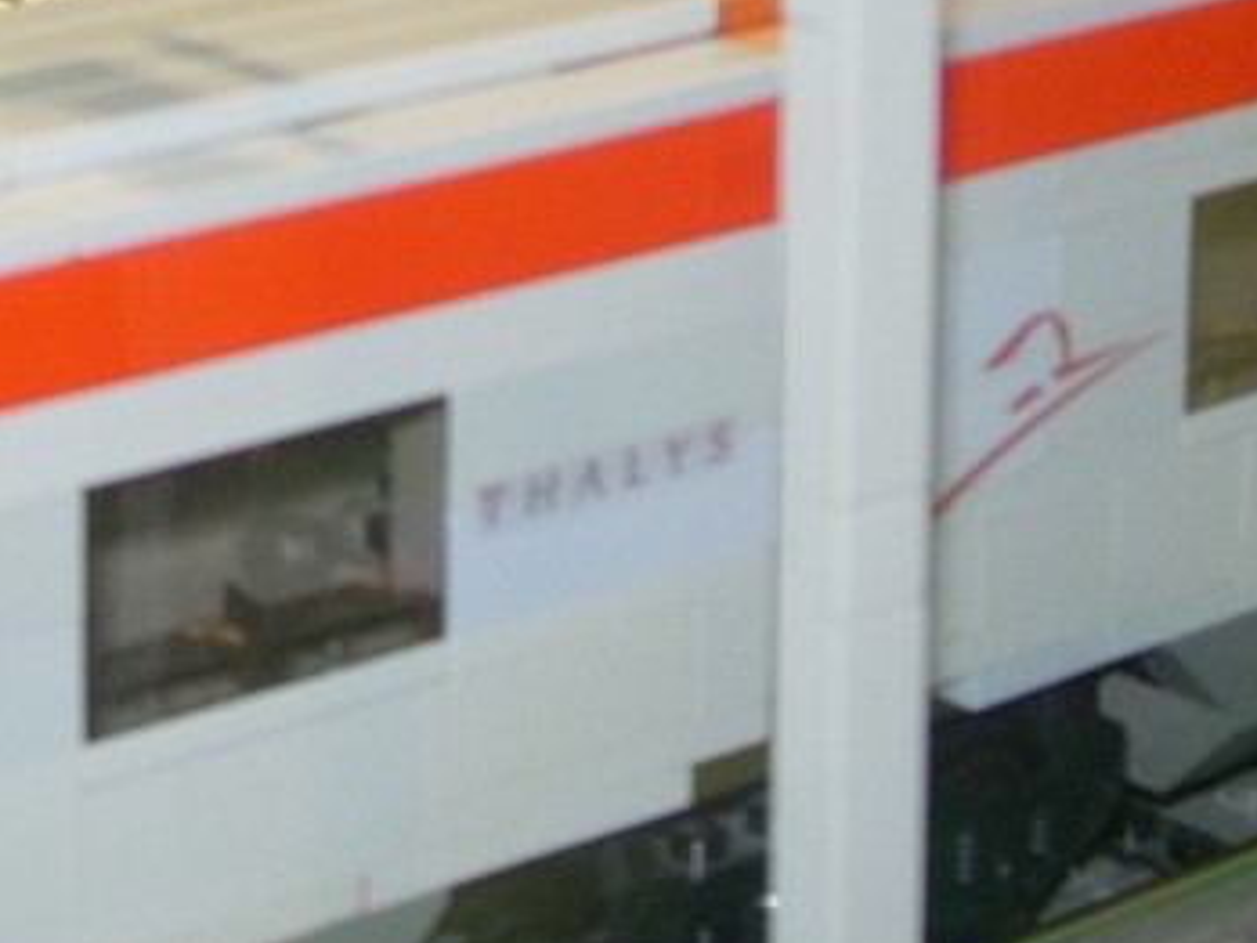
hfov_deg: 15.0
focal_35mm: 131
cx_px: 430
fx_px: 4757
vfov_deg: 11.2
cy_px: -98
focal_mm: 7.8
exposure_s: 1/16
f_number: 2.8
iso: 79
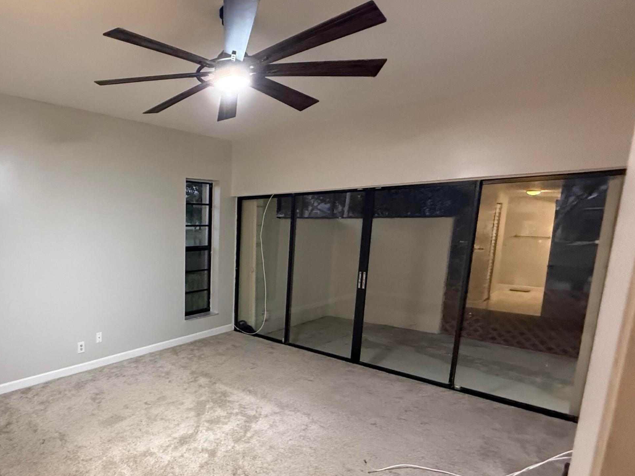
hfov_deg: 73.6
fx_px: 385
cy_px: 291
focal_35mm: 21
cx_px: 161
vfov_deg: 62.8
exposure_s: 1/60
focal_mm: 2.22
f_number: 2.2
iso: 640
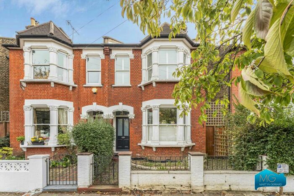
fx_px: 114
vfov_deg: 81.2
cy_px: 98
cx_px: 147
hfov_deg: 104.2
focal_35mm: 14
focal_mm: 14
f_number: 10
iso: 320
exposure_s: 1/125
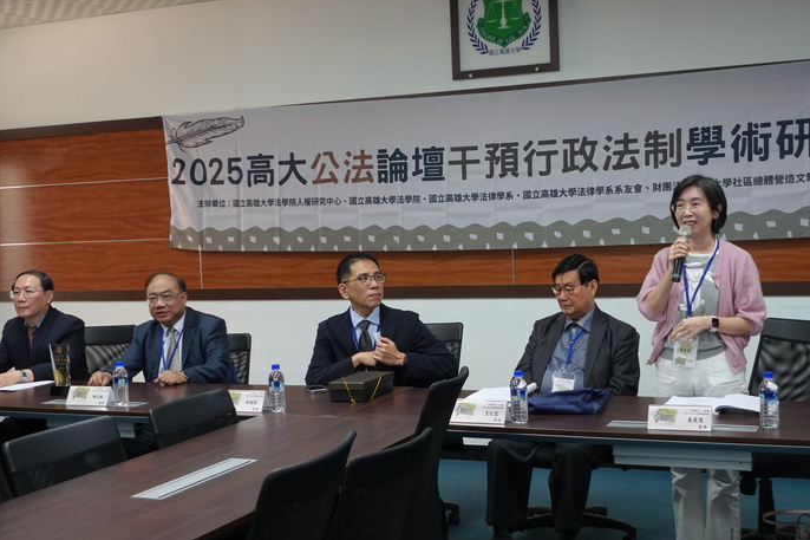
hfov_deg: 40.4
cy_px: 265
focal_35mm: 49
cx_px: 411
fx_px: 1102
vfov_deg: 27.5
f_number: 2.8
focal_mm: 18.2
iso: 640
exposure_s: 1/80
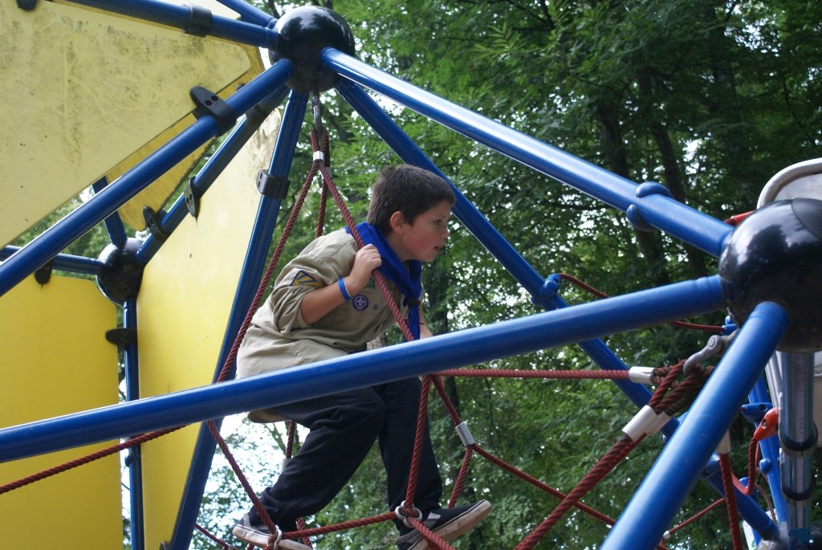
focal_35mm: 60
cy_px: 275
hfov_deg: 33.4
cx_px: 411
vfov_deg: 22.7
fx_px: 1371
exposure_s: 1/125
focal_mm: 40
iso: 400
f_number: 5.6
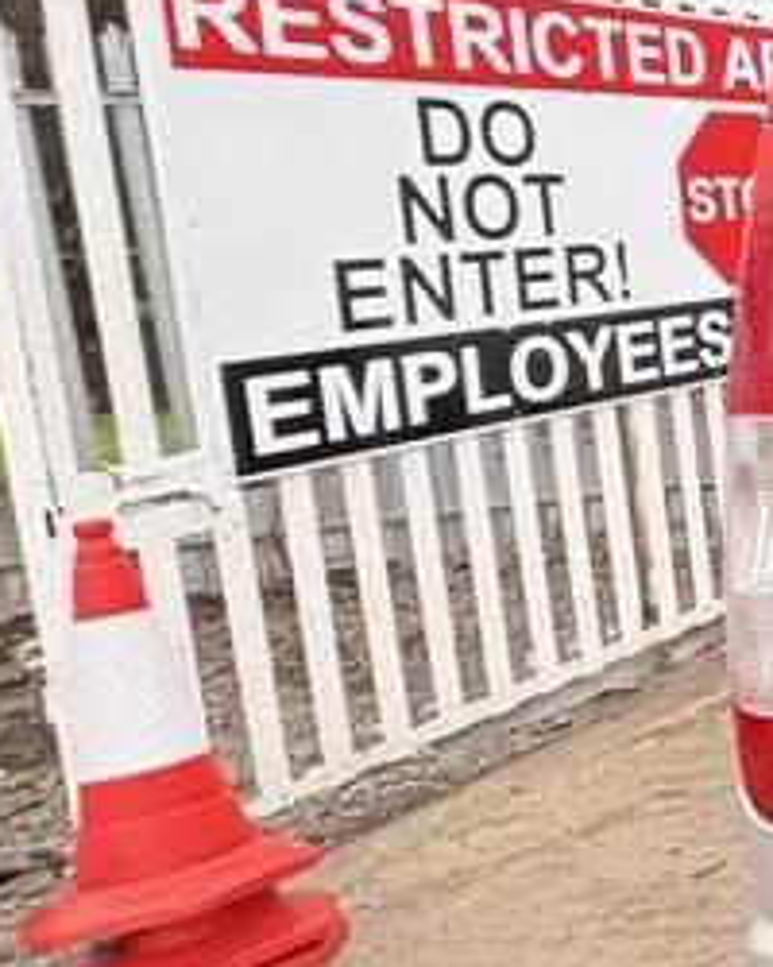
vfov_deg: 37.8
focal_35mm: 49
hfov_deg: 17.2
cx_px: 1685
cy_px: 352
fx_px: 1401
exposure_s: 1/40
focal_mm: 2.22
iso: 1000
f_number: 2.2
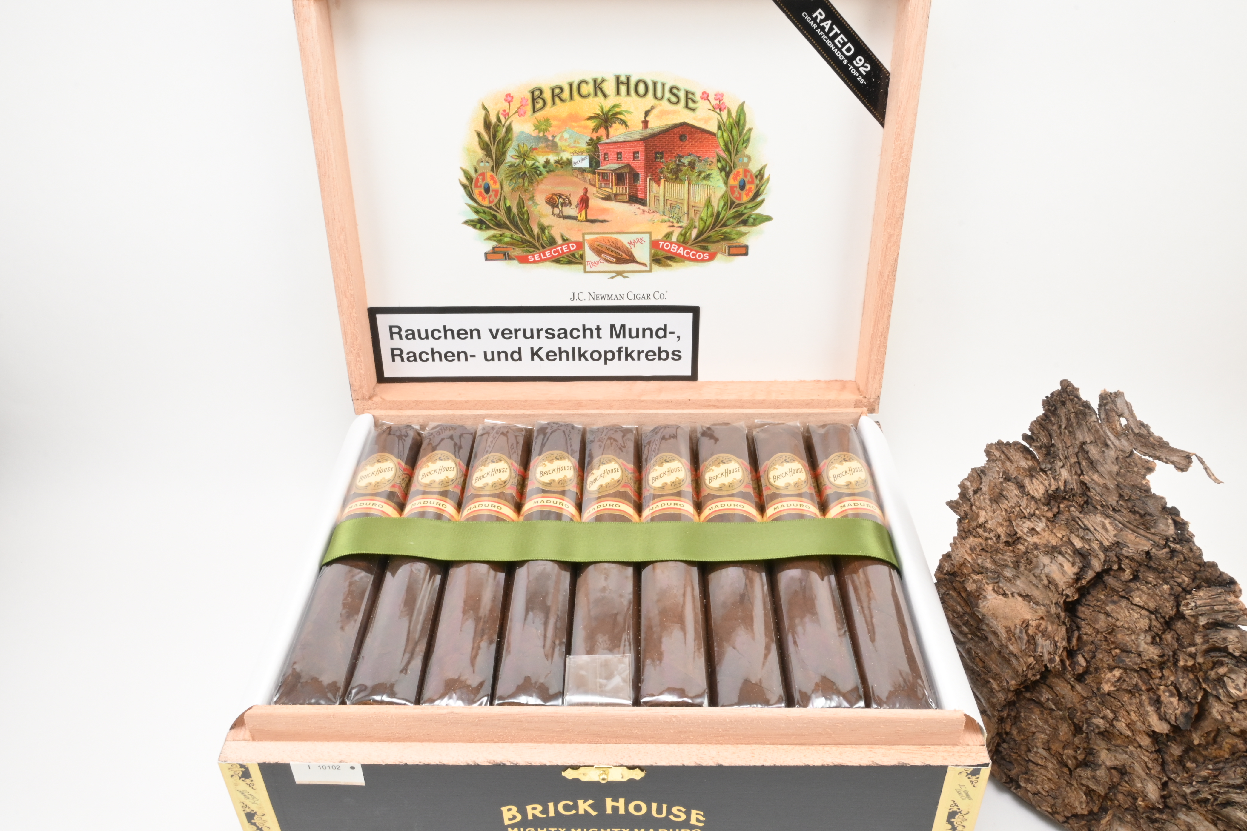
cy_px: 416
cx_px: 624
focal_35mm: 30
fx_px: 1039
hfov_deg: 61.9
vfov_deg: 43.6
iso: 640
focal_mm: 20
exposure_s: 1/15
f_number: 22
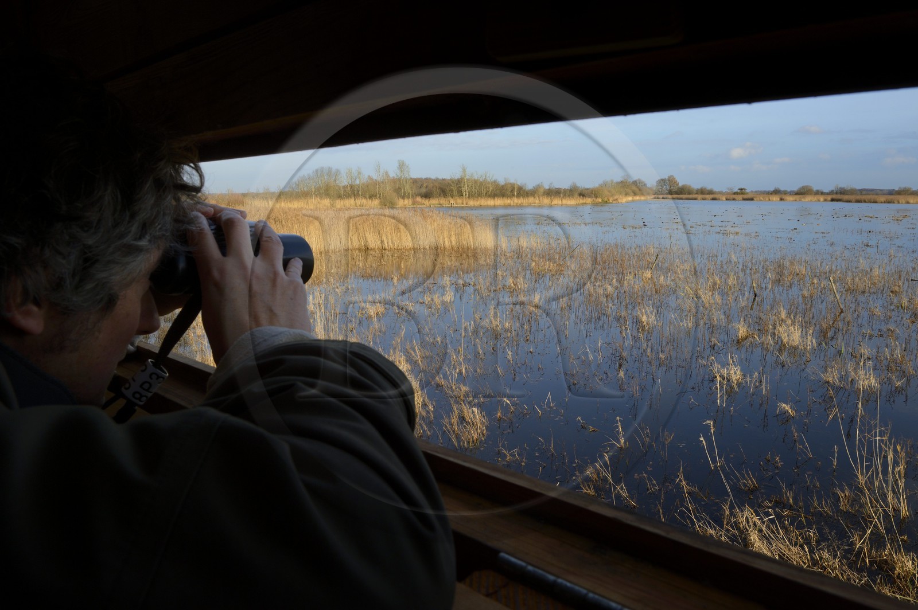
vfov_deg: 53.1
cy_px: 305
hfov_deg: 73.8
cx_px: 459
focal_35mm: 24
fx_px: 611
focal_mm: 24
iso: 400
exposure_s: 1/100
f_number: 16
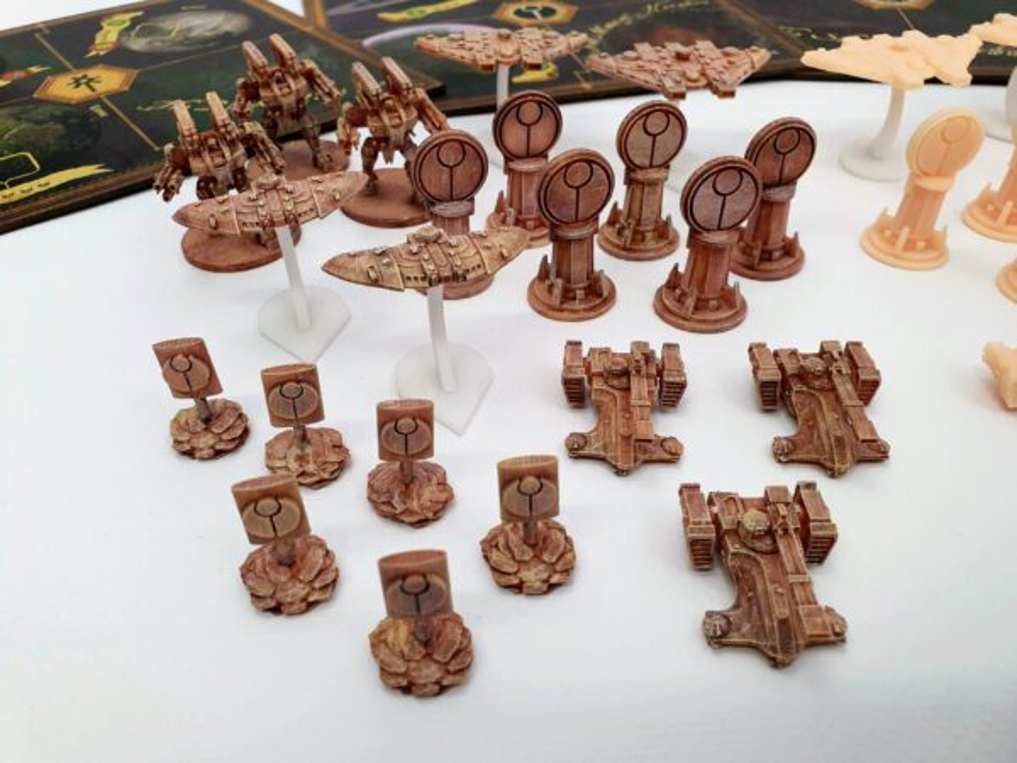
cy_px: 382
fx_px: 764
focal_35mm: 26
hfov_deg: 67.3
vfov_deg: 53.1
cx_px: 508
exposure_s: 1/100
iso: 100
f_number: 2.4
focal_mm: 4.3
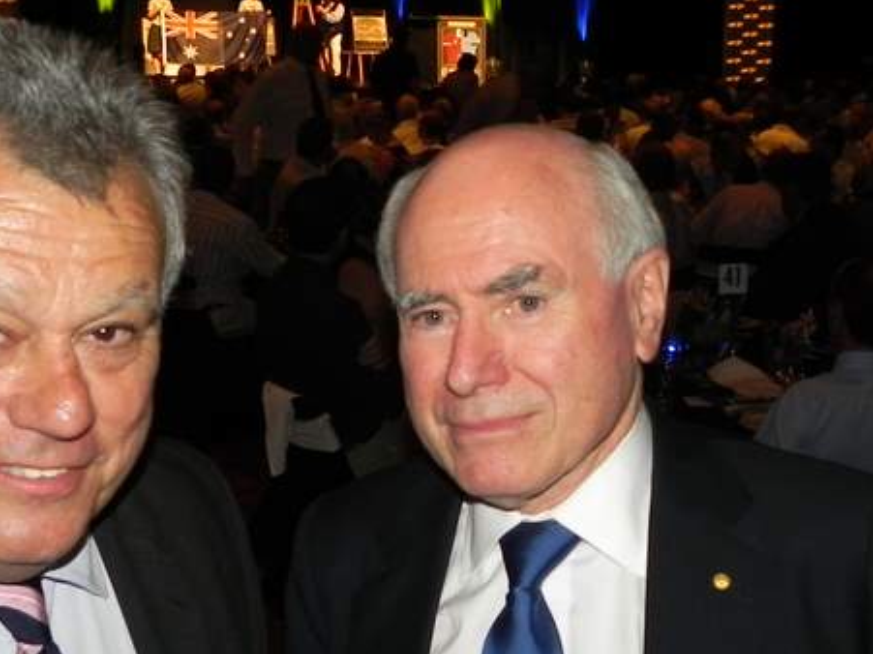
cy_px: 350
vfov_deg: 24.8
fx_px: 1488
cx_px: 428
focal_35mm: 59
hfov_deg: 32.7
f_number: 2.8
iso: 200
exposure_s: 1/30
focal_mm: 4.6
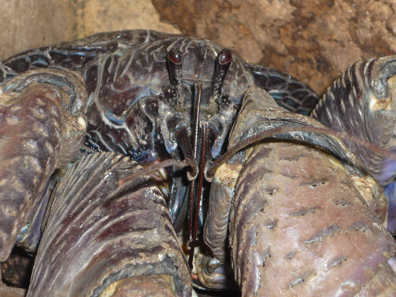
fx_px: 1453
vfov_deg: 11.7
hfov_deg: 15.5
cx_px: 198
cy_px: 148
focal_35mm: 127
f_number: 5.1
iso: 100
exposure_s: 1/60
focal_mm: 16.5
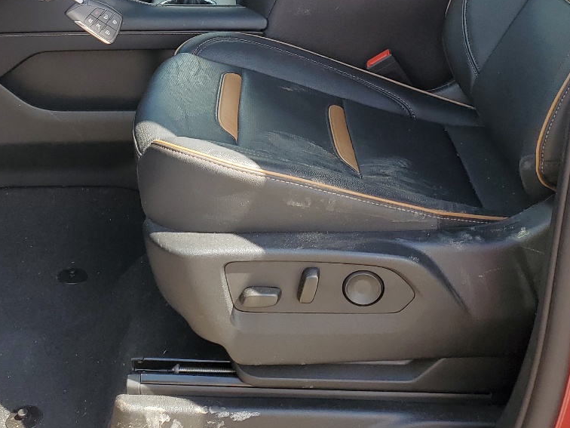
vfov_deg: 25.4
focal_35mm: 55
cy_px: 8
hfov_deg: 34.3
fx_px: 906
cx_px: 147
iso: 50
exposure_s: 1/526
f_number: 1.5
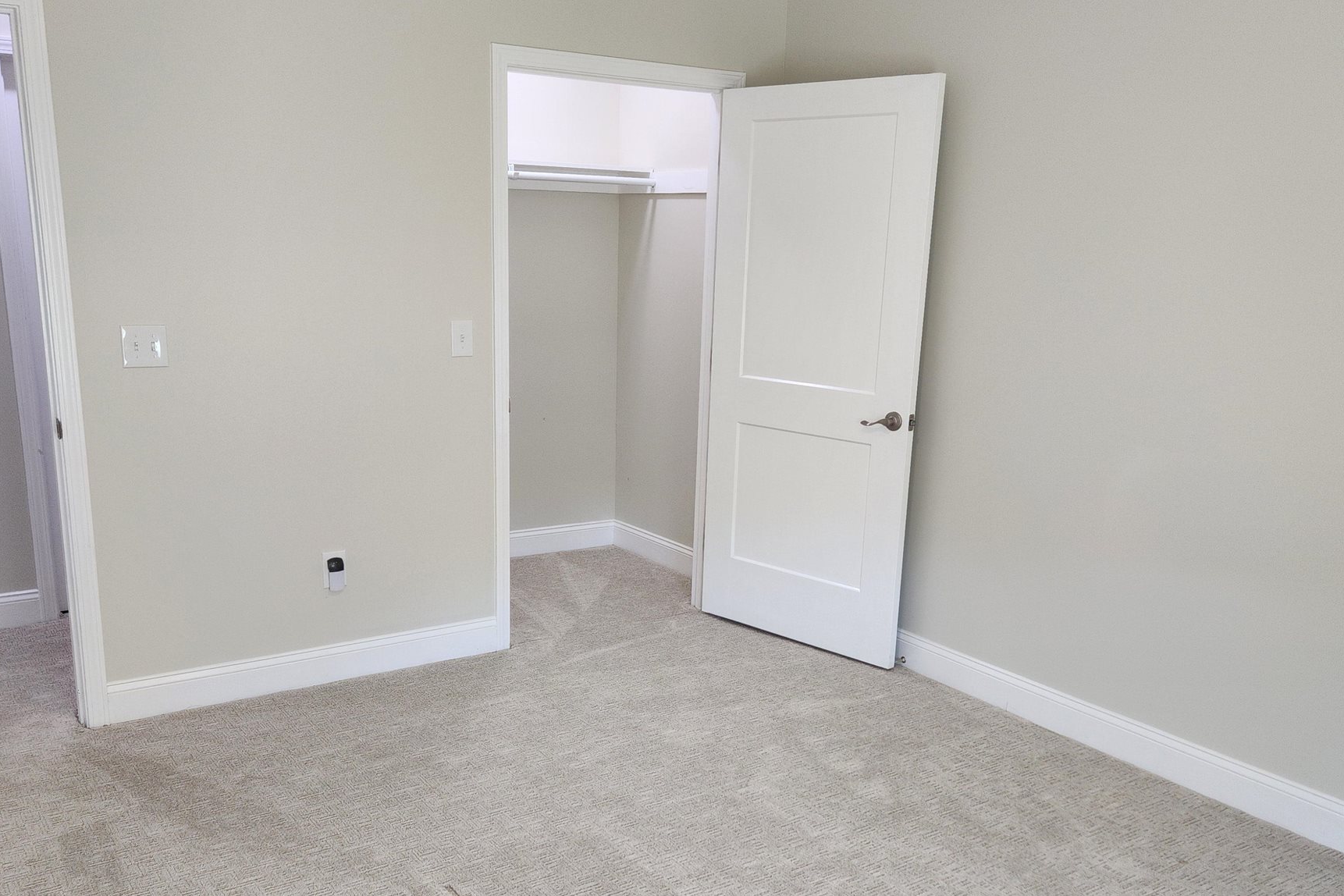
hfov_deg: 58.7
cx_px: 672
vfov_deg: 40.9
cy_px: 549
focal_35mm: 32
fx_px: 1195
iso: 100
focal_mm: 5.4
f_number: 1.8
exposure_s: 1/120
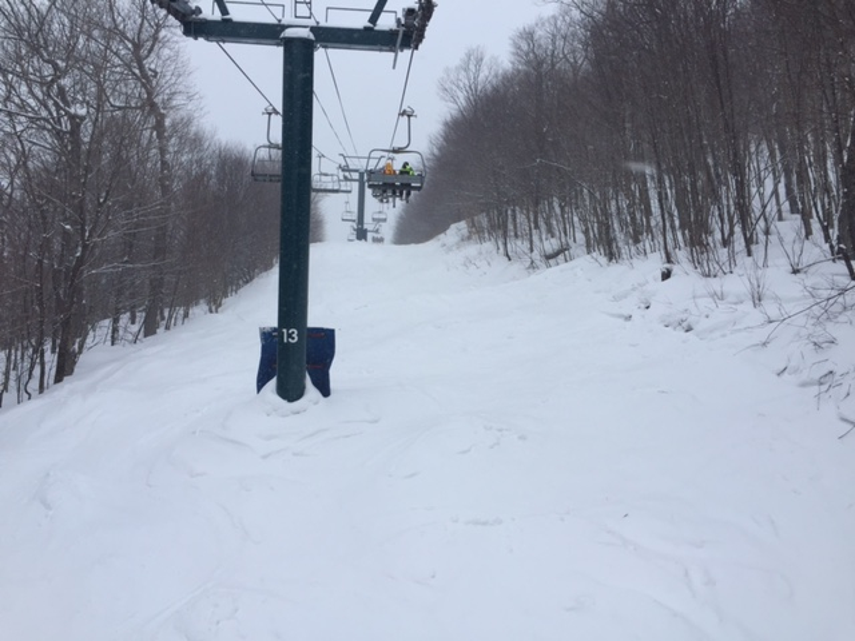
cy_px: 320
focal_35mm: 29
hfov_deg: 61.7
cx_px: 428
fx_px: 716
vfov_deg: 48.2
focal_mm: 4.15
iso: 32
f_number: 2.2
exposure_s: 1/746
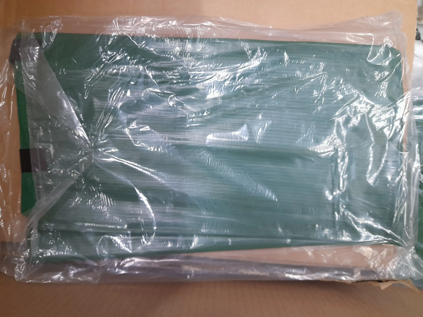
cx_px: 212
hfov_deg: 69.4
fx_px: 305
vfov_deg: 54.9
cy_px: 158
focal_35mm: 25
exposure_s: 1/33
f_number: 2
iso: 320
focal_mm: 4.6
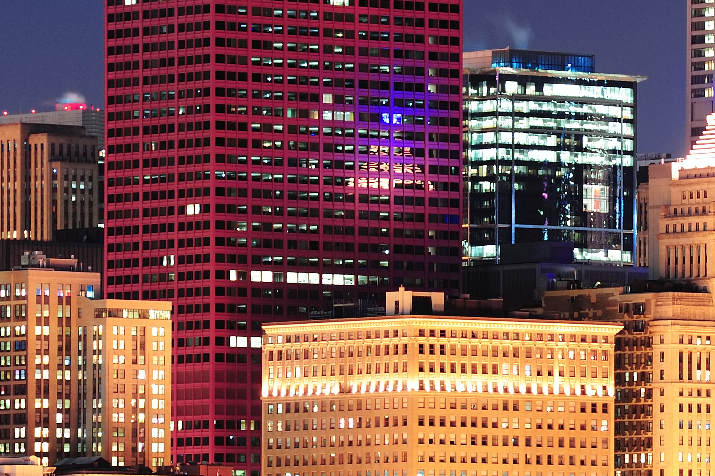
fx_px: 8634
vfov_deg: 3.2
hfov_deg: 4.7
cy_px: 275
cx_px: 621
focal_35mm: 435
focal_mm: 180
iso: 200
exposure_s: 6
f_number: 4
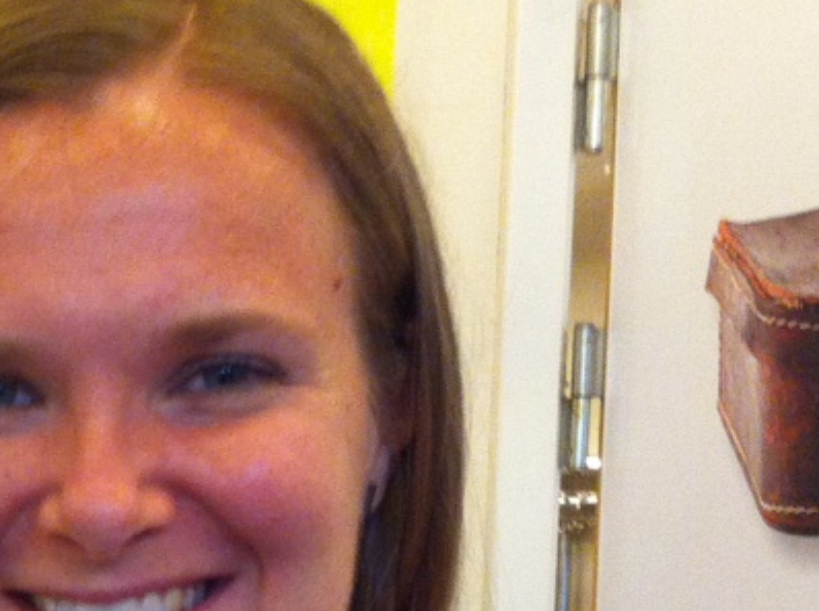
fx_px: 2692
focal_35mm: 114
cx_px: -226
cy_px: 730
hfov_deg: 16.4
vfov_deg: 12.6
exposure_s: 1/15
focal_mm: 3.85
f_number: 2.8
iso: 200
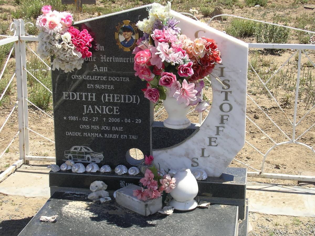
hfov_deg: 27.4
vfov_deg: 20.7
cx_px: 158
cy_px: 118
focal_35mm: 71
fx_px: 646
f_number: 5.4
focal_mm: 10.9
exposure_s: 1/320
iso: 64
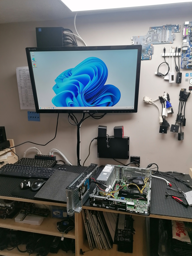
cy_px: 128
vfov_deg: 65.3
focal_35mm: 27
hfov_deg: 51.4
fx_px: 200
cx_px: 96
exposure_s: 1/50
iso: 80
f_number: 1.8
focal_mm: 4.75
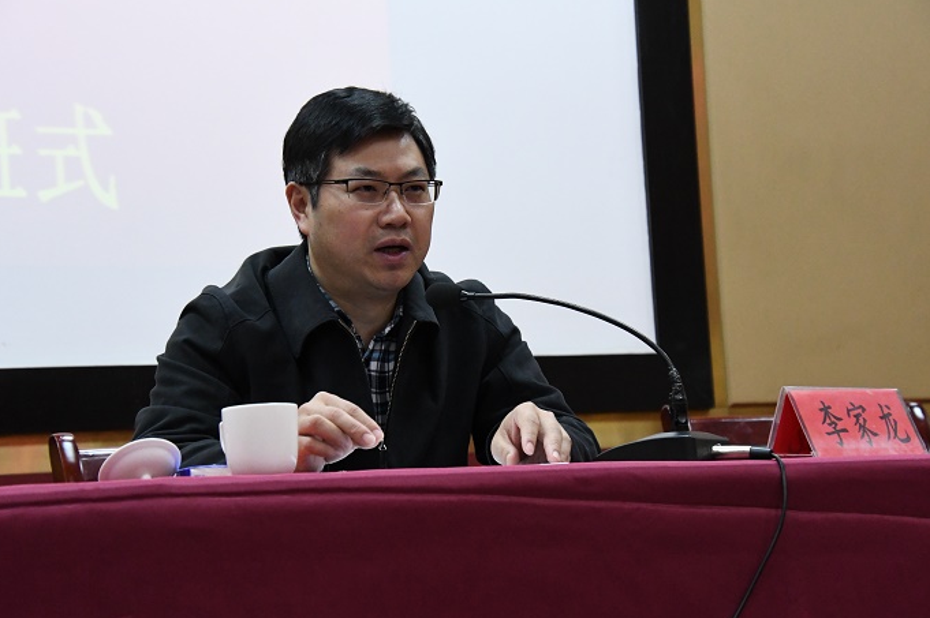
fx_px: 2788
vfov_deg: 12.7
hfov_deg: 18.9
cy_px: 311
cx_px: 468
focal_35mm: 108
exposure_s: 1/125
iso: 5600
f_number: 4.8
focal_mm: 70
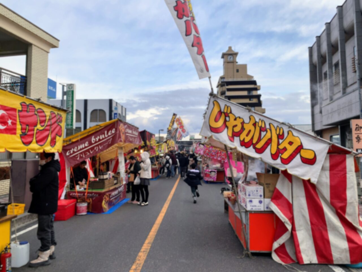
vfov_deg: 53.1
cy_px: 136
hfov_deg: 67.3
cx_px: 181
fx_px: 272
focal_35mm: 26
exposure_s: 1/546
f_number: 1.8
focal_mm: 4.25
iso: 25
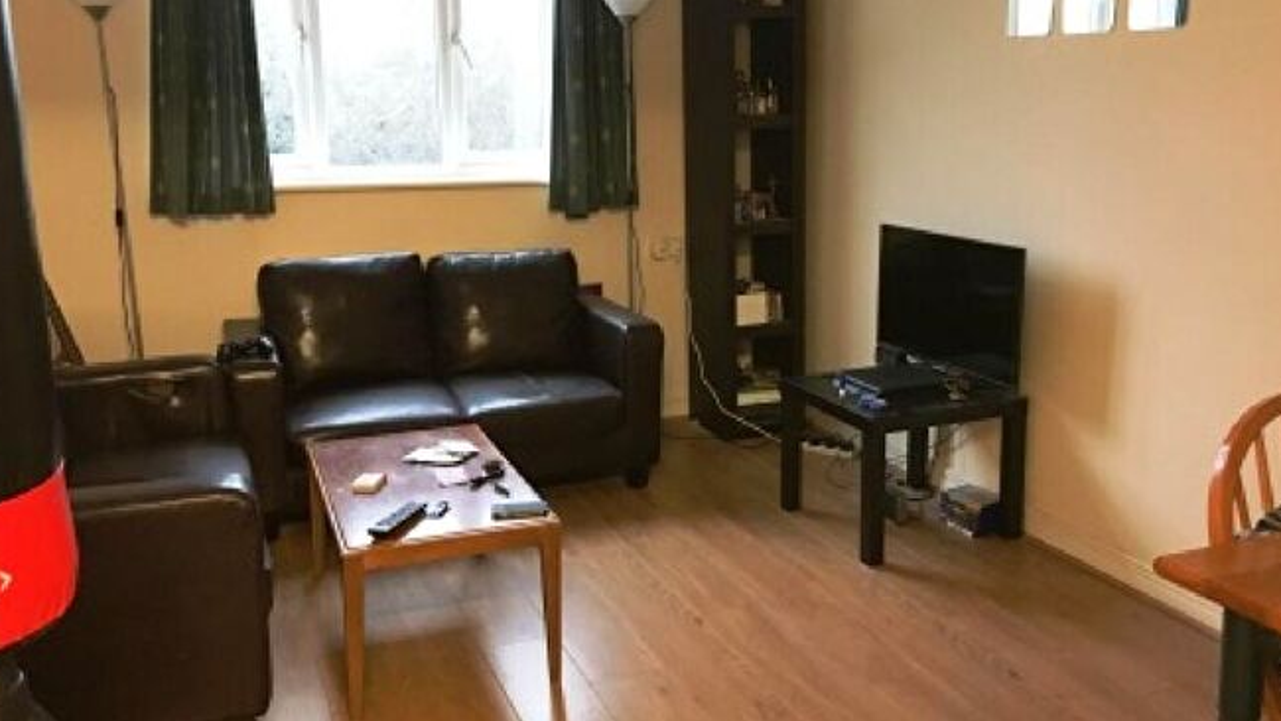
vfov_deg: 34.7
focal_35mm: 34
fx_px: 1155
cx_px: 660
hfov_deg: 58.0
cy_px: 326
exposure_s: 1/17
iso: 250
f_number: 2.2
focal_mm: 4.15
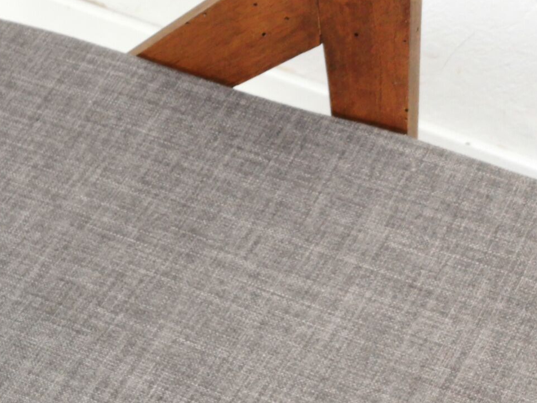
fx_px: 1582
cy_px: 407
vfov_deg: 14.3
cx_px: -292
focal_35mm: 102
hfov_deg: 17.2
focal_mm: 5.58
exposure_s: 1/50
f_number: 1.8
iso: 125
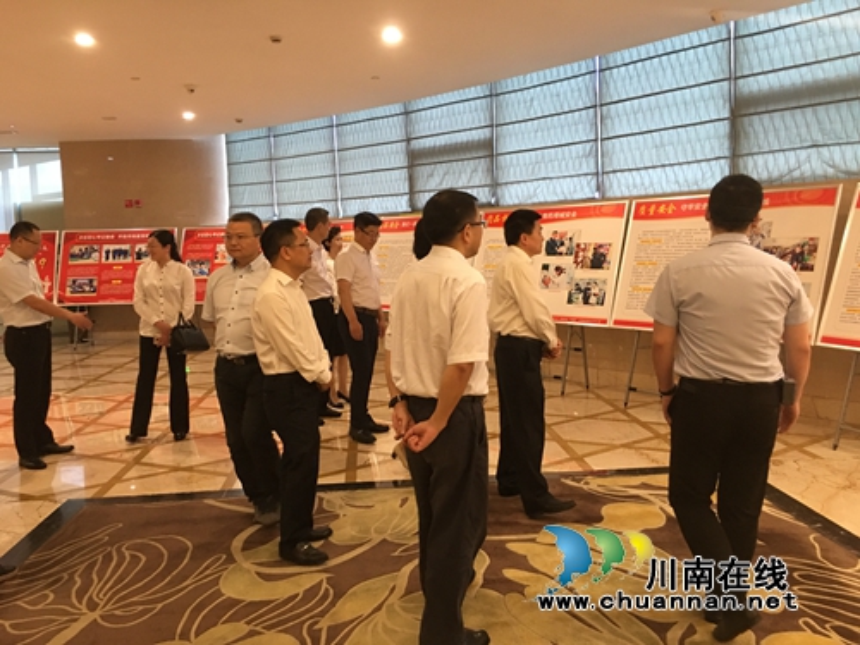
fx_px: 720
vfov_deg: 48.2
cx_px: 430
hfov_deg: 61.7
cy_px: 322
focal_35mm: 29
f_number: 2.2
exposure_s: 1/17
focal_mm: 4.15
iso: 125
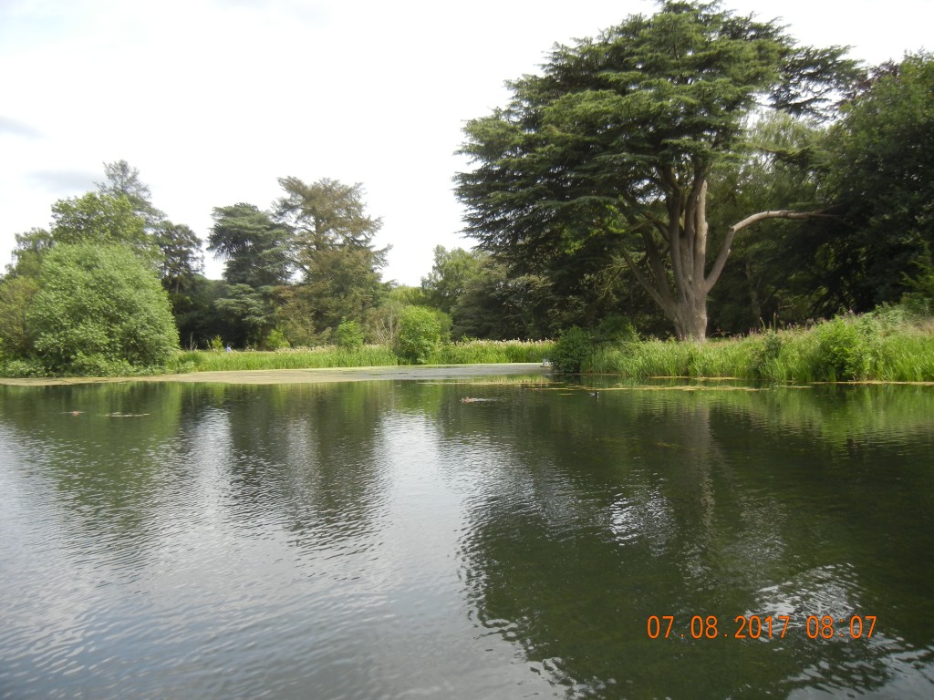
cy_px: 350
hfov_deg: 60.0
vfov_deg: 46.8
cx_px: 467
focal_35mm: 30
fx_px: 809
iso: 160
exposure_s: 1/673
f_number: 3.5
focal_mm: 5.4
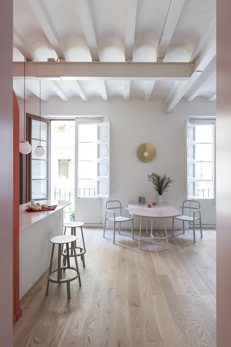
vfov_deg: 83.9
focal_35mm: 20
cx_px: 116
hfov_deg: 62.0
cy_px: 174
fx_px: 192
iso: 125
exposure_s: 4
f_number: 10
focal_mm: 20
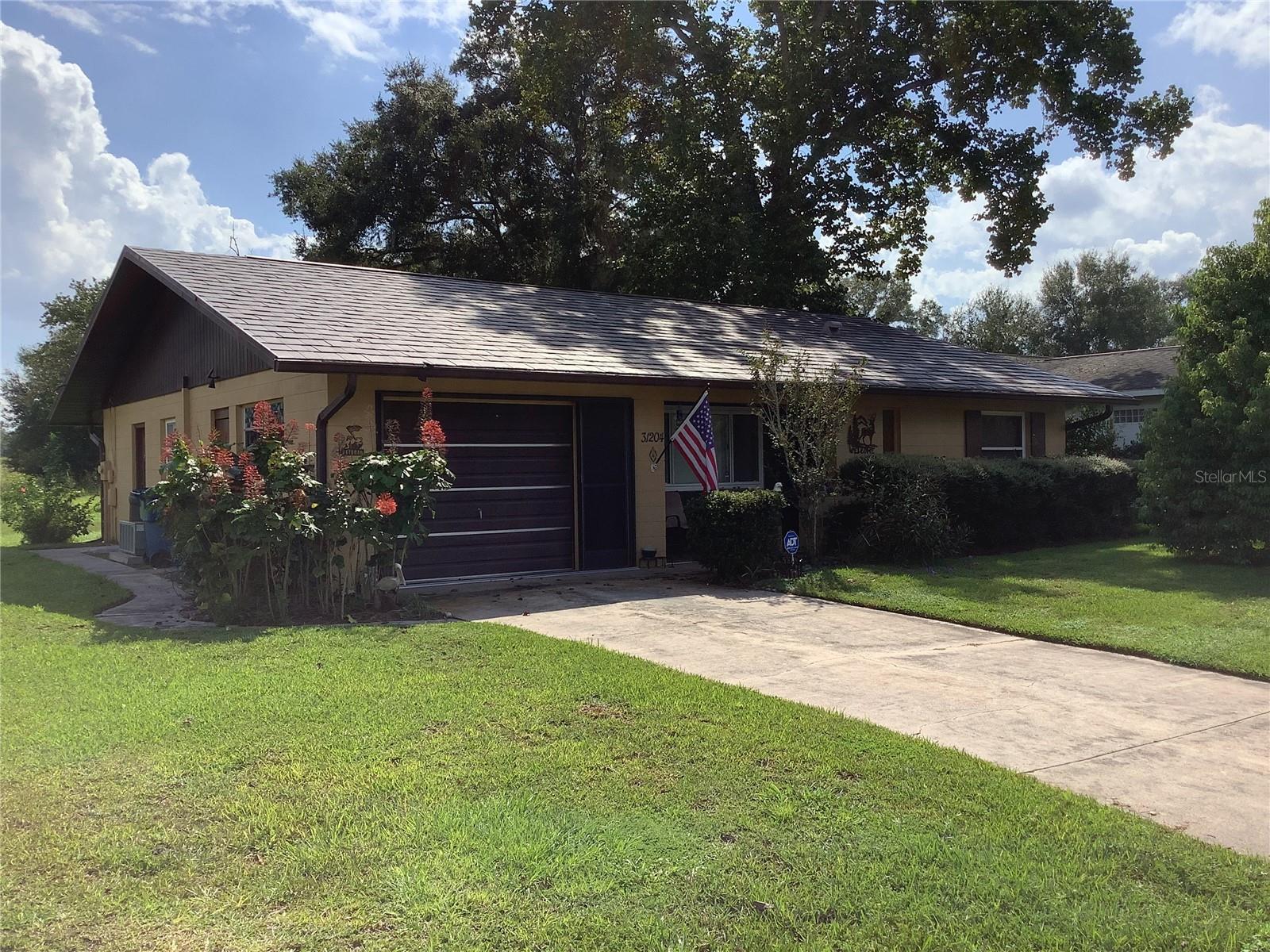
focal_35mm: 31
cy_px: 476
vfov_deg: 45.4
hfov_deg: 58.4
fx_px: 1137
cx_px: 635
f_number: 2.4
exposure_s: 1/1314
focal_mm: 3.3
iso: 25
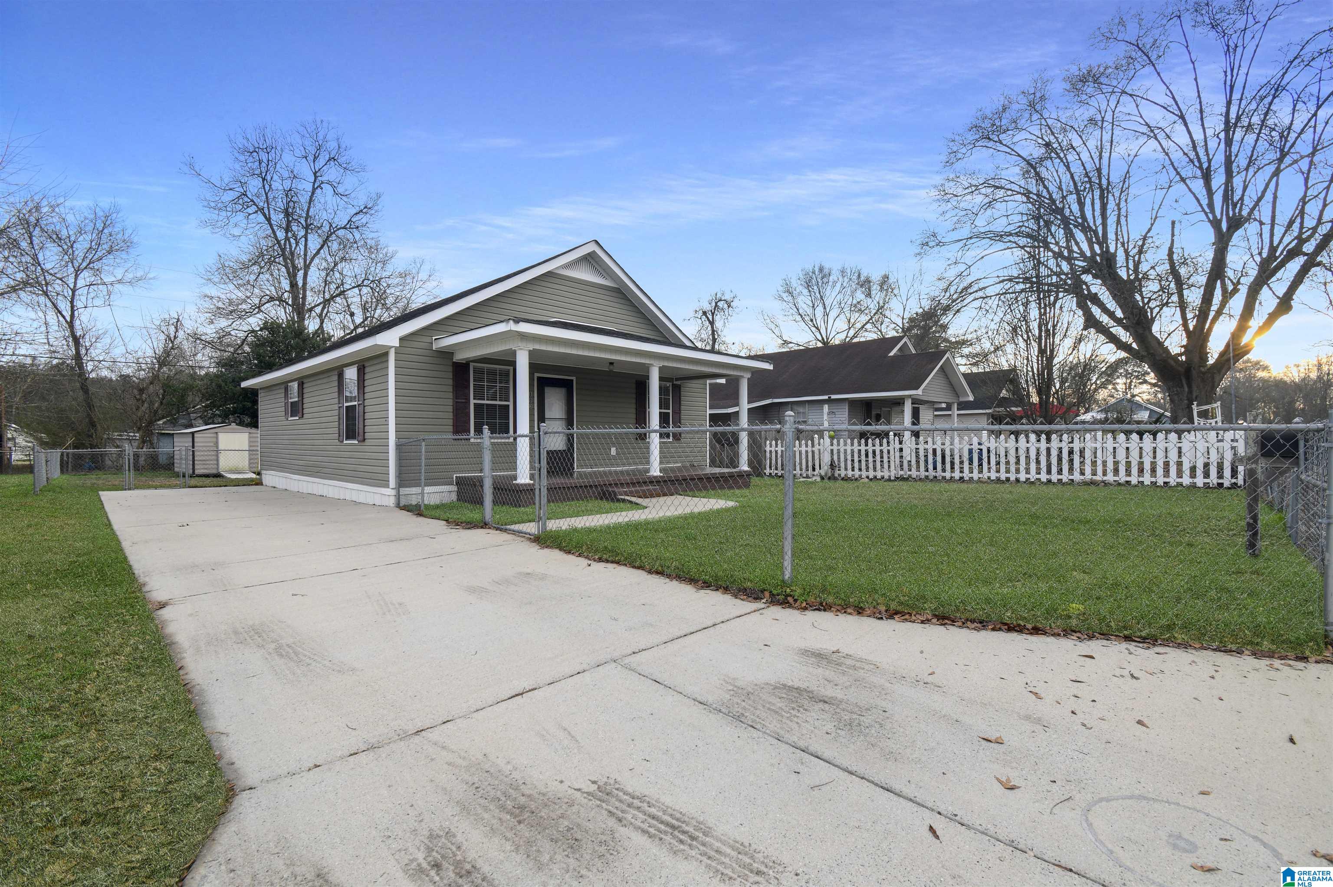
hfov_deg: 100.4
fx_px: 555
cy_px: 444
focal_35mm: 15
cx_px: 666
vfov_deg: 77.2
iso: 100
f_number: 9.5
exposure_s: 1/10
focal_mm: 10
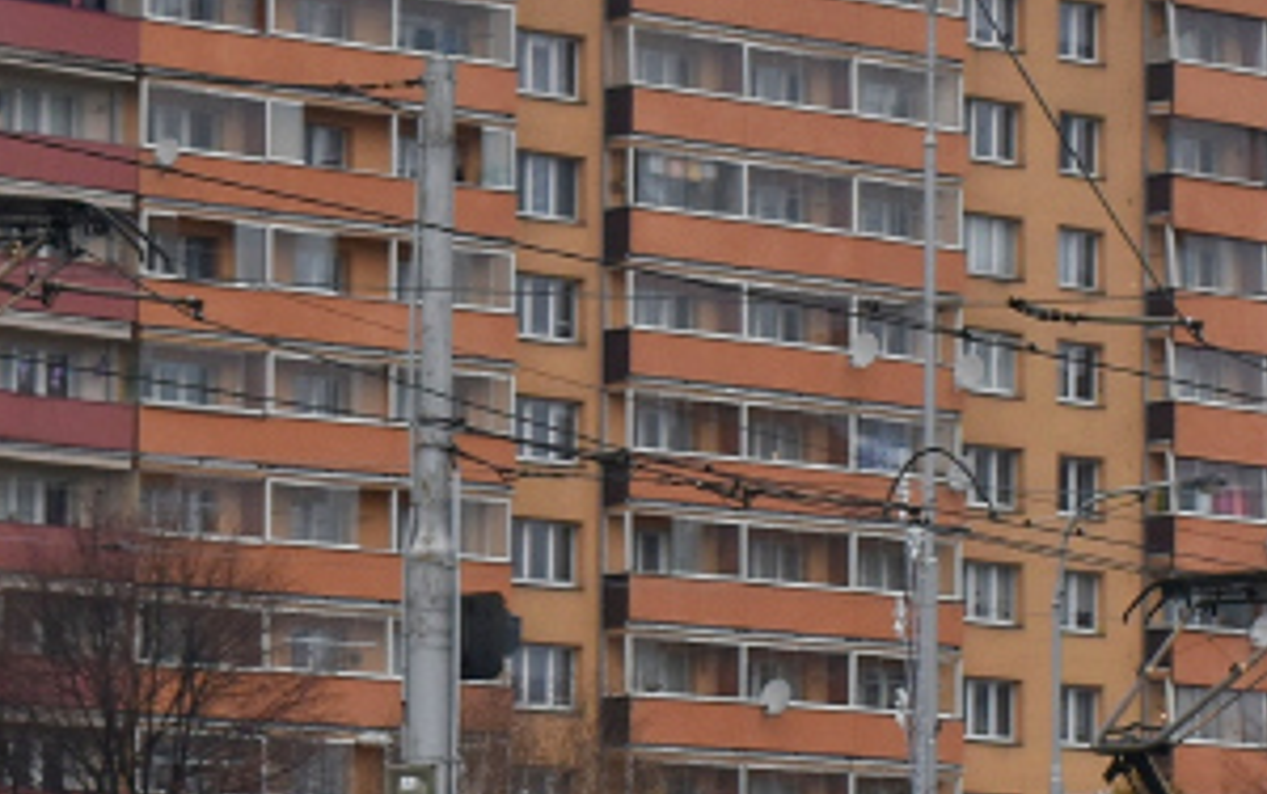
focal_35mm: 212
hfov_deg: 9.9
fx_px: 7326
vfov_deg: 6.2
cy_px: 653
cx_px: 688
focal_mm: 32
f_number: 7.1
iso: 320
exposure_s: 1/125
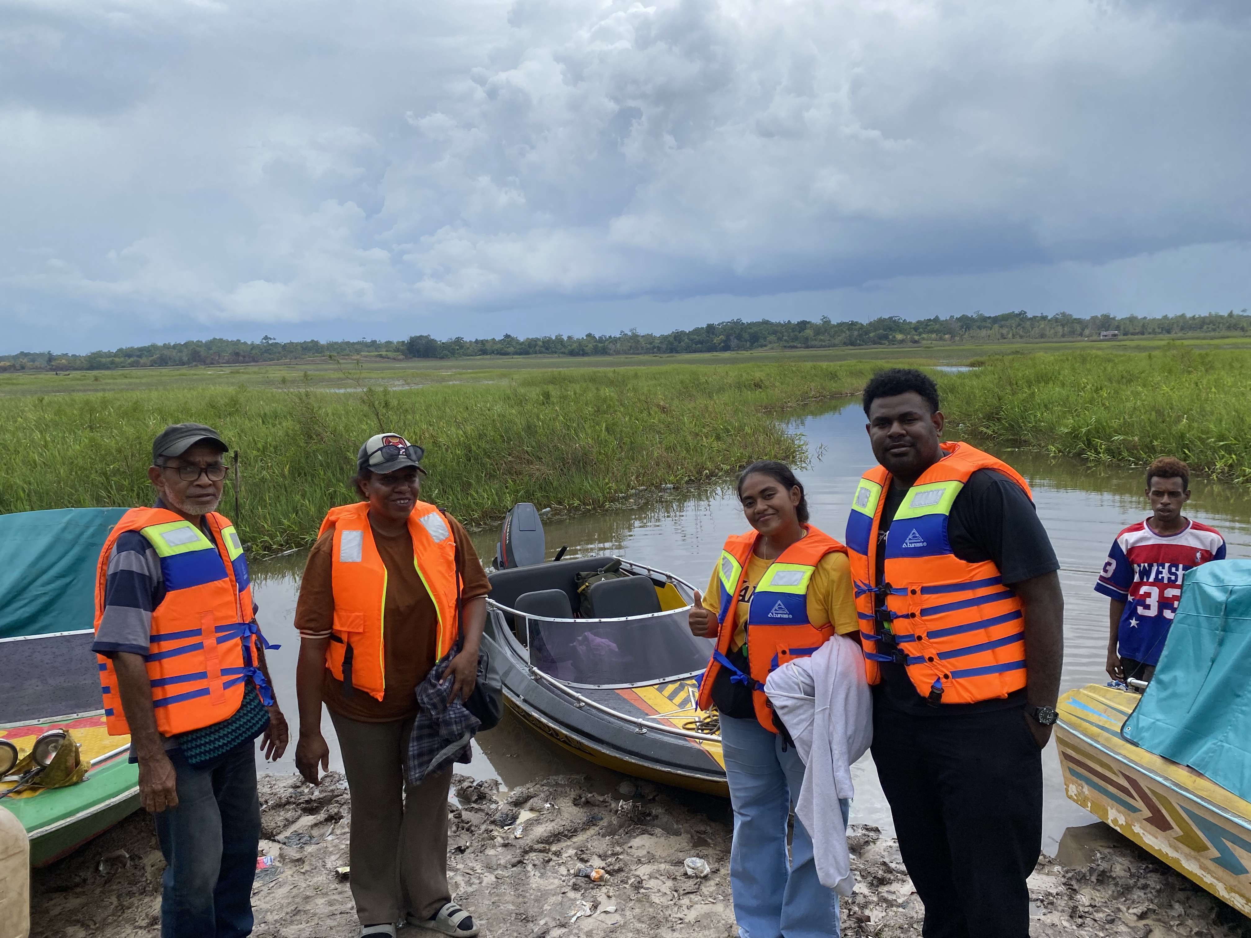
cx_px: 626
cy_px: 469
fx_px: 940
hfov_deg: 67.3
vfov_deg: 53.1
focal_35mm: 26
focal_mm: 4.25
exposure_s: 1/2967
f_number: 1.8
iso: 32
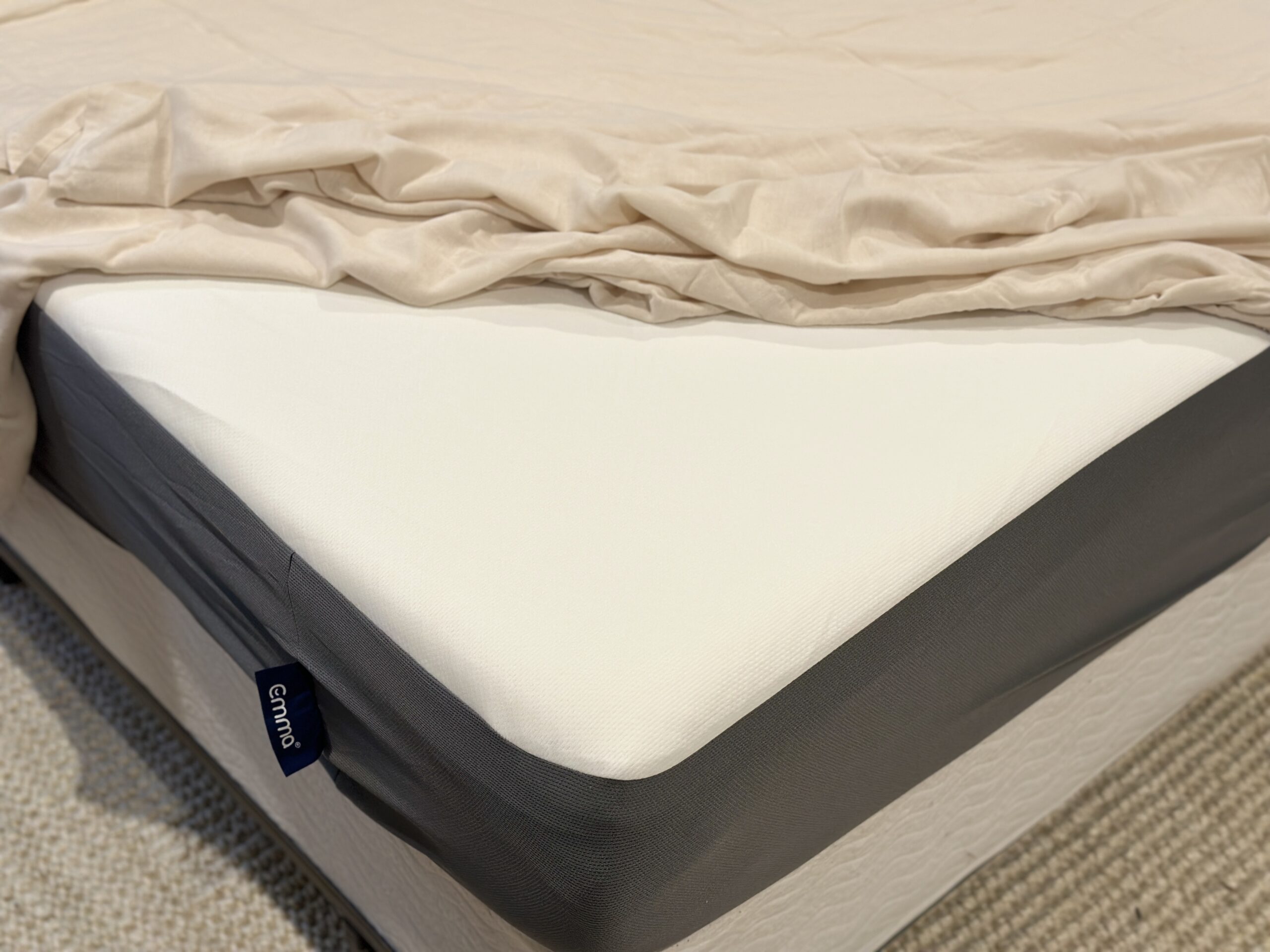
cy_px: 476
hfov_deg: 39.7
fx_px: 1761
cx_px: 635
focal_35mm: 48
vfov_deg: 30.3
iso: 125
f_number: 1.78
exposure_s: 1/60
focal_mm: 6.86
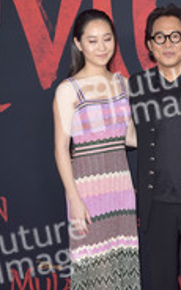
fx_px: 560
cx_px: 183
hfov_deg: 17.9
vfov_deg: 28.9
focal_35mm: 71
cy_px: 178
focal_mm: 32
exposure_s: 1/250
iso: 400
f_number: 7.1
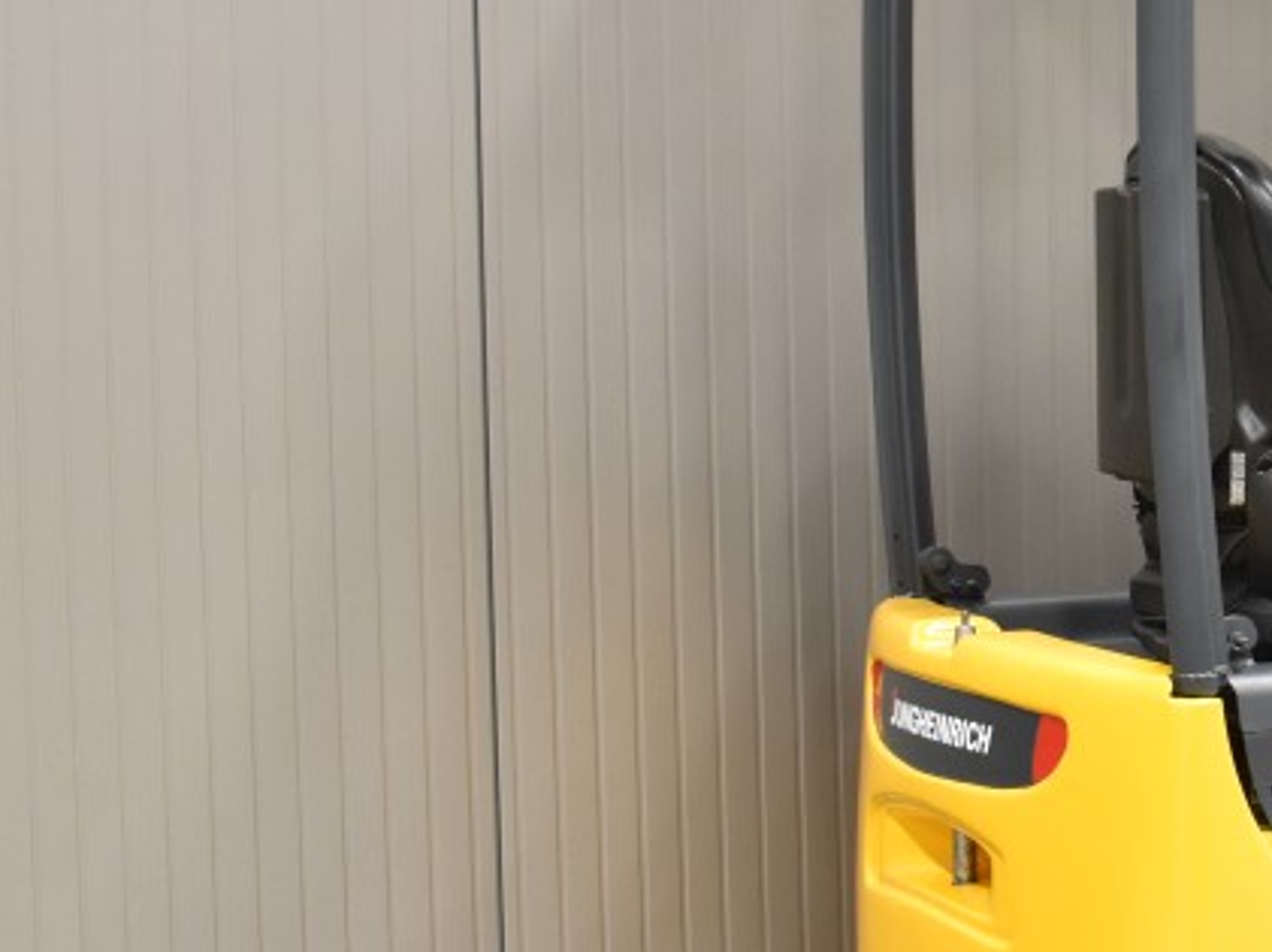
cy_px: 381
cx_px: 1692
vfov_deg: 13.8
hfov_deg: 17.2
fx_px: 3928
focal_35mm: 107
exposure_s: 1/13
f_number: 6.3
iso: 1000
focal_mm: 26
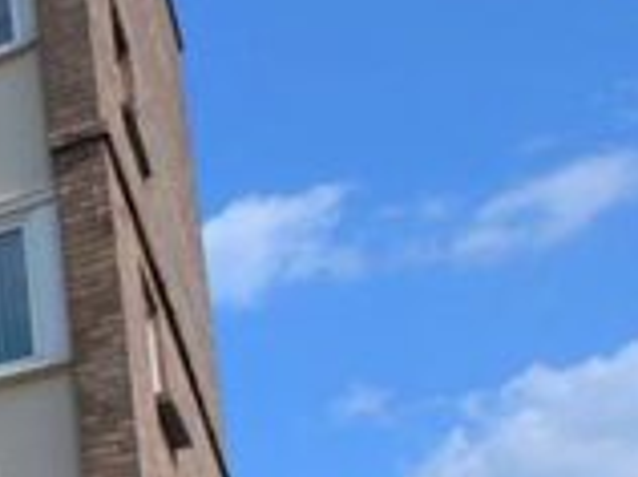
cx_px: -767
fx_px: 1178
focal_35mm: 64
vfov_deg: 19.8
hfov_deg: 17.0
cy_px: 713
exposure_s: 1/250
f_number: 8
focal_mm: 10
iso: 100
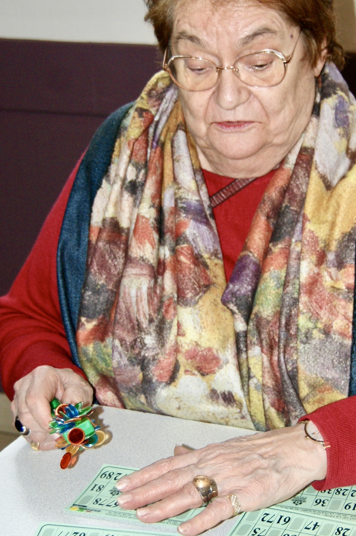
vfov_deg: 19.9
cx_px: 223
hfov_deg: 13.3
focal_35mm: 103
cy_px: 251
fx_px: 1528
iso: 400
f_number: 5
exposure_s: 1/60
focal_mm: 45
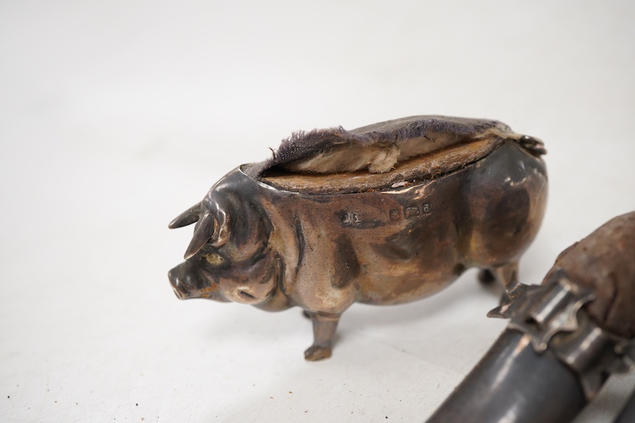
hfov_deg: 43.6
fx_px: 794
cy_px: 212
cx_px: 318
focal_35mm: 45
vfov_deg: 29.9
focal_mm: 30
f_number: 8
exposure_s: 1/125
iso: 1250
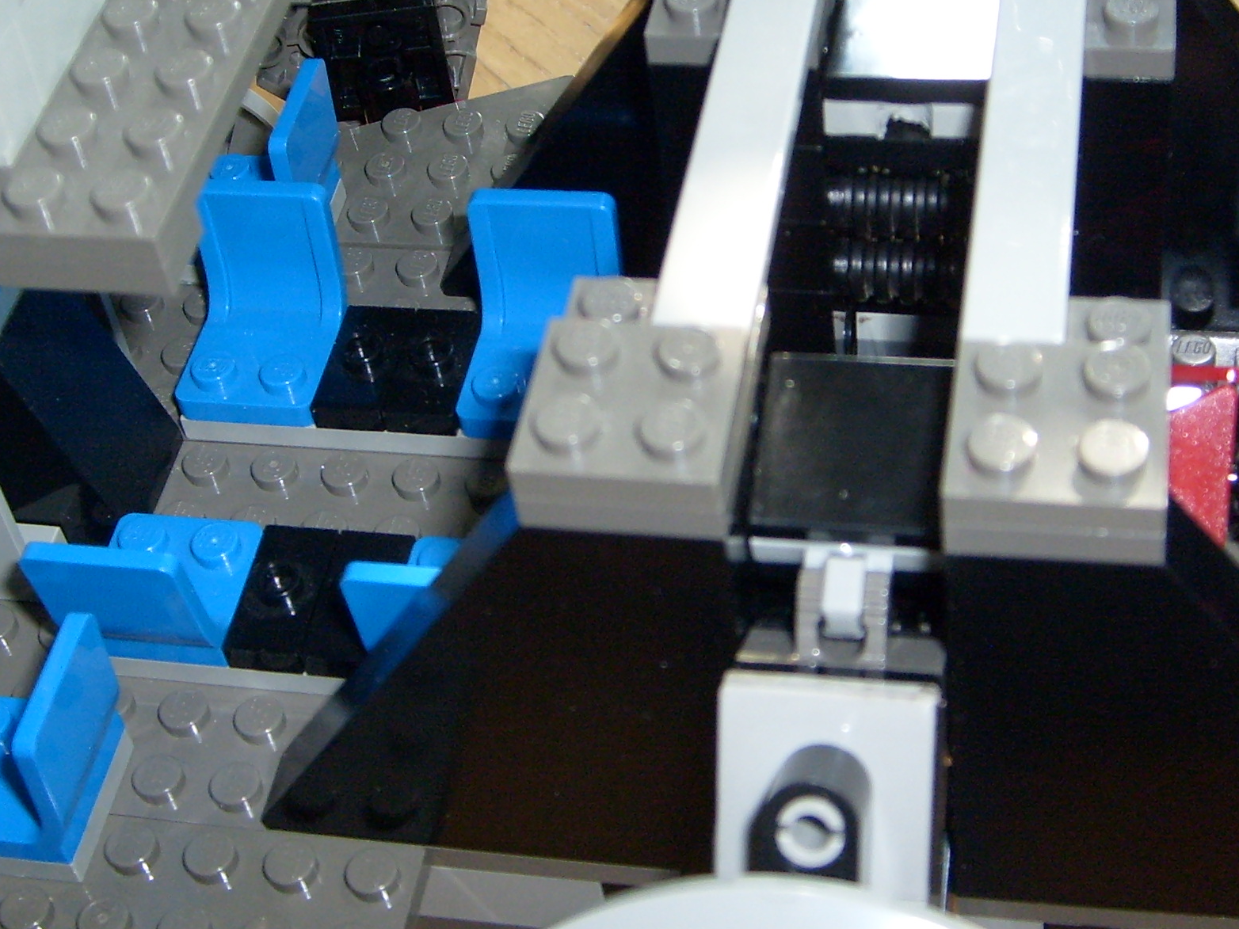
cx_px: 648
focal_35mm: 63
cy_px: 322
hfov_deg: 30.7
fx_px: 2255
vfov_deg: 23.2
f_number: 2.8
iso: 100
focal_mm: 5.8
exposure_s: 1/45
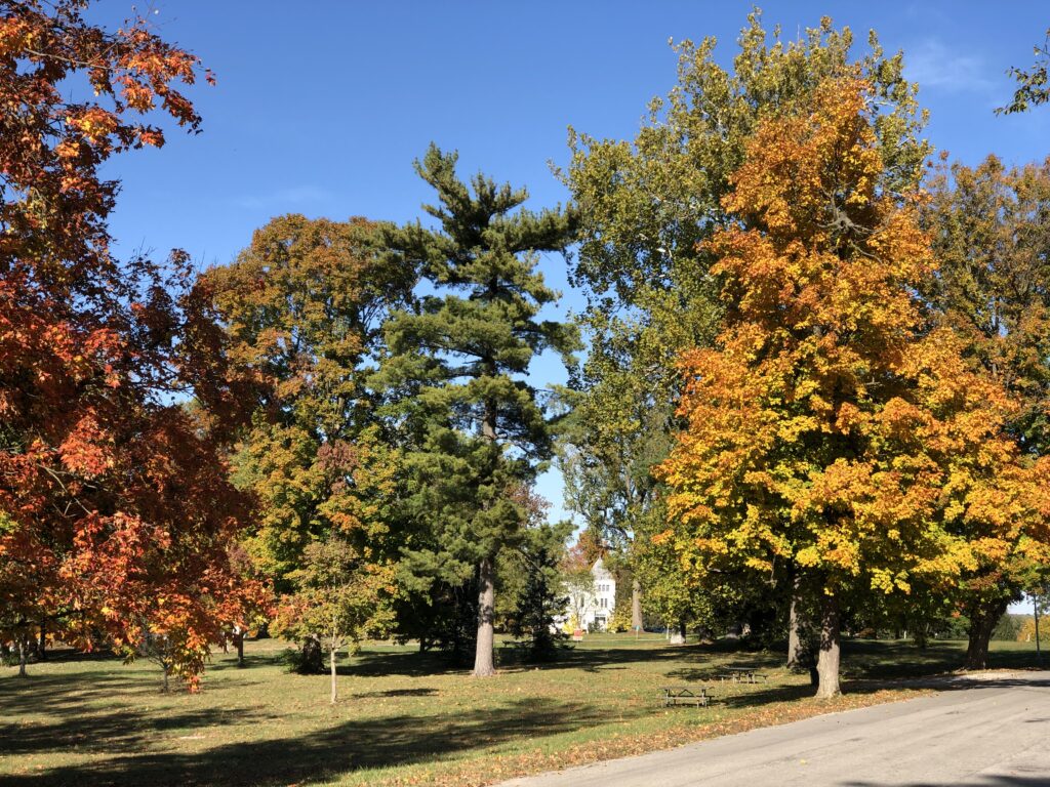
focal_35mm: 57
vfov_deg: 25.7
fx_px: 1729
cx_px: 525
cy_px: 394
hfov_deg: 33.8
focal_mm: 6.6
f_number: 2.8
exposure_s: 1/481
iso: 20
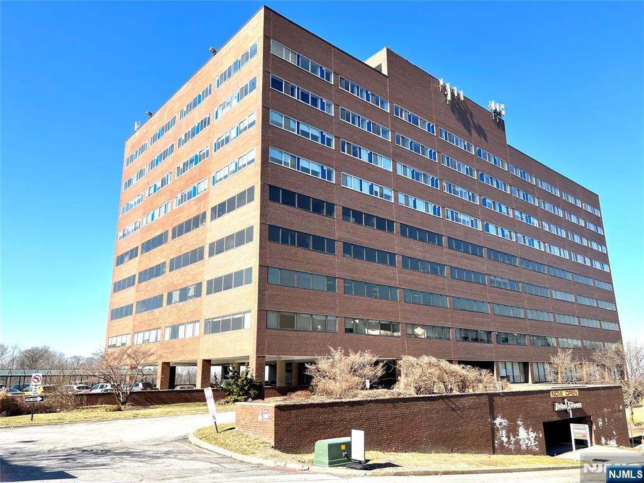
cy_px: 242
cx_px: 322
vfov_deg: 53.1
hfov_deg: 67.3
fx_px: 484
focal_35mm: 26
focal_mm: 5.7
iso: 50
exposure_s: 1/2457
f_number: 1.5
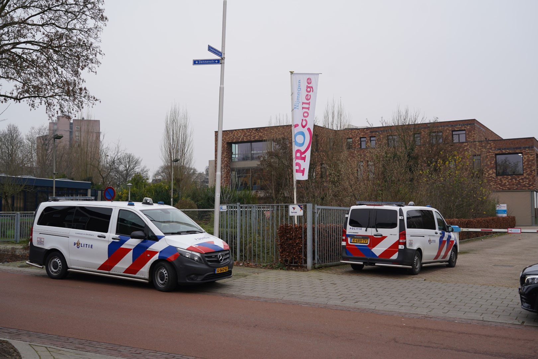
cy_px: 180
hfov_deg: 47.4
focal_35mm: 41
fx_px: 613
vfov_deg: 32.6
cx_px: 269
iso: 100
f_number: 4.5
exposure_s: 1/80
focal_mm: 41
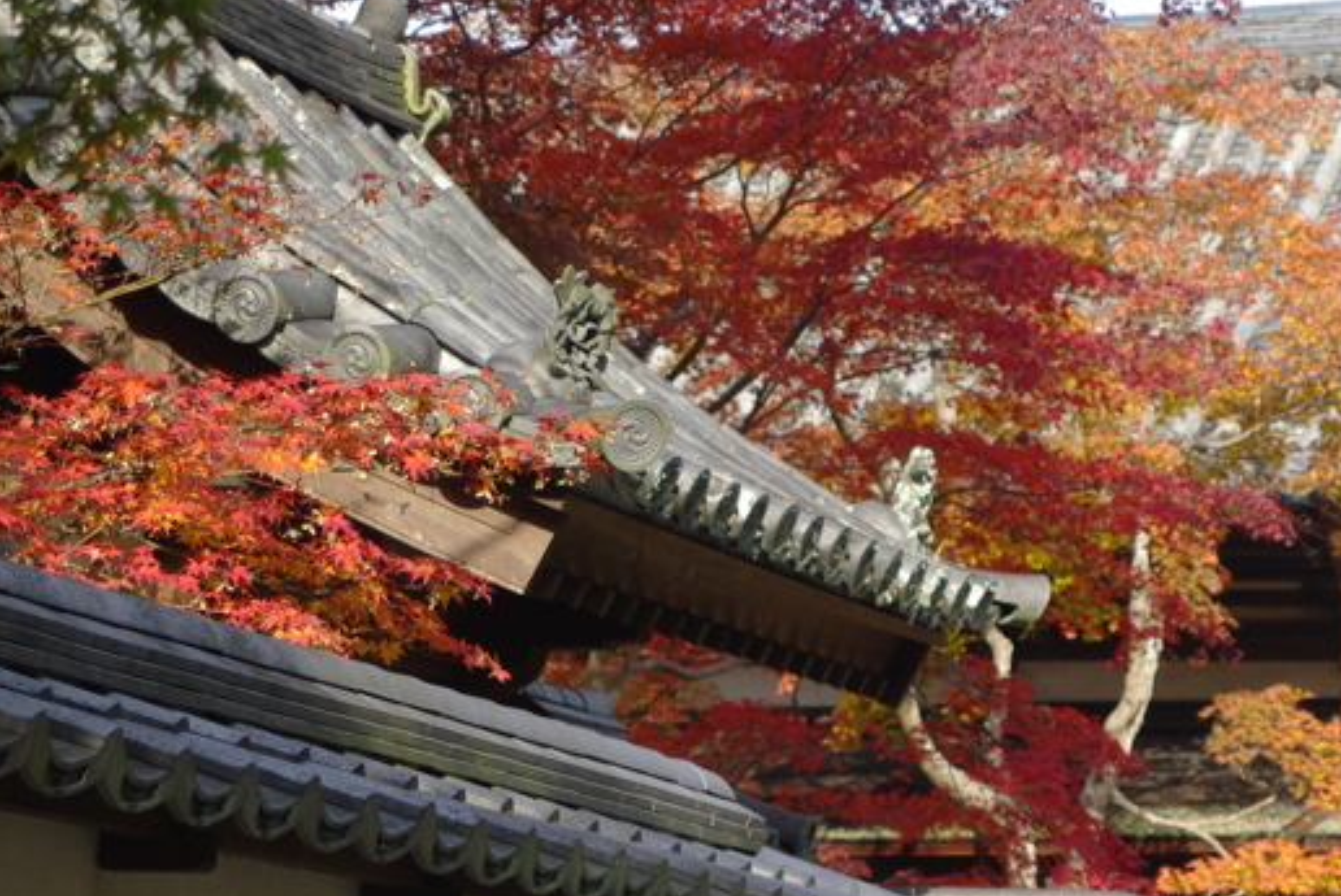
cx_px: 699
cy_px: 780
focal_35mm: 143
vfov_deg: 9.6
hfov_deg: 14.3
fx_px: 5331
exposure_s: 1/180
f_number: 5.6
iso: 100
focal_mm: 48
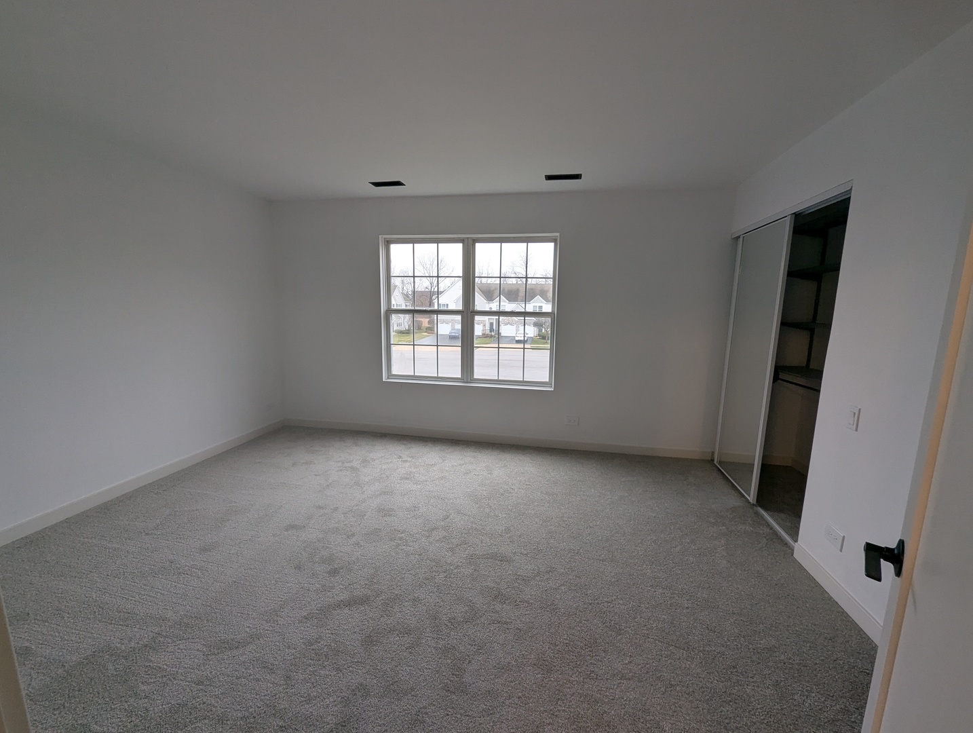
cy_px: 366
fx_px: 366
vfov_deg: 90.1
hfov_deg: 106.1
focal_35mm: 13
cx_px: 486
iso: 49
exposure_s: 1/60
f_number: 2.2
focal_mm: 1.95
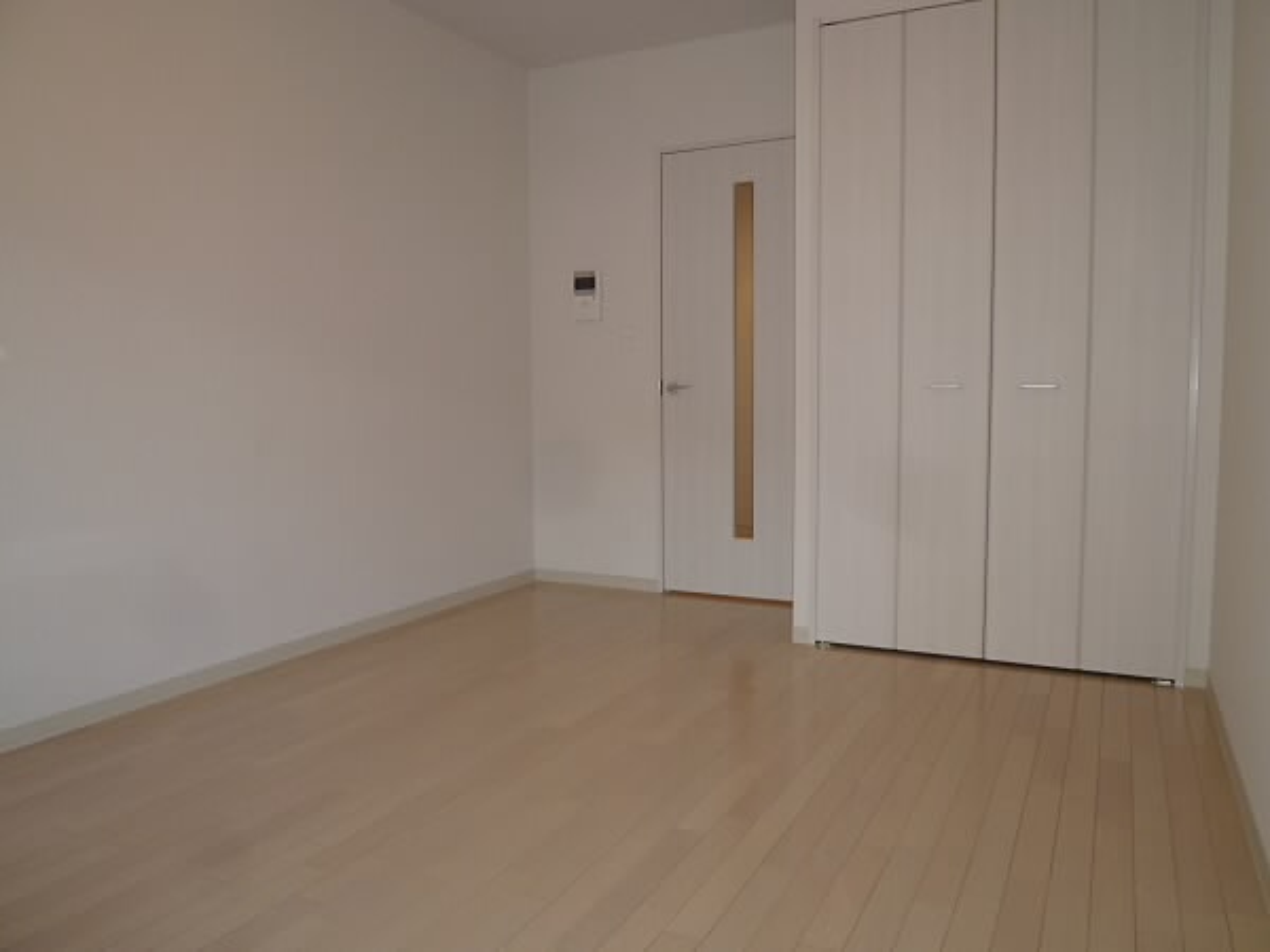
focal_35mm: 25
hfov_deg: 69.4
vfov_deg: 54.9
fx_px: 917
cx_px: 635
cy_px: 476
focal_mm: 4.5
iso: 125
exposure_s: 1/30
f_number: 2.8
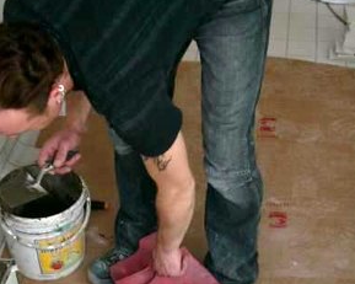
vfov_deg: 20.2
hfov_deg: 25.4
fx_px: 788
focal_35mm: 75
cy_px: 230
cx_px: 172
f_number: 2.6
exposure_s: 1/250
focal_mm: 7.6
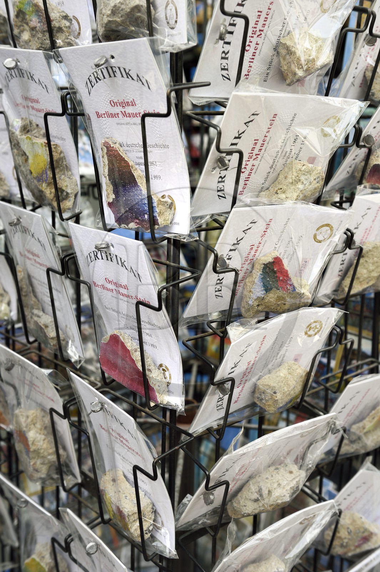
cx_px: 190
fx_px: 666
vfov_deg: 46.4
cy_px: 286
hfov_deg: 31.9
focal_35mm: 42
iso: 200
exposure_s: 1/125
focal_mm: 42
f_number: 5.6
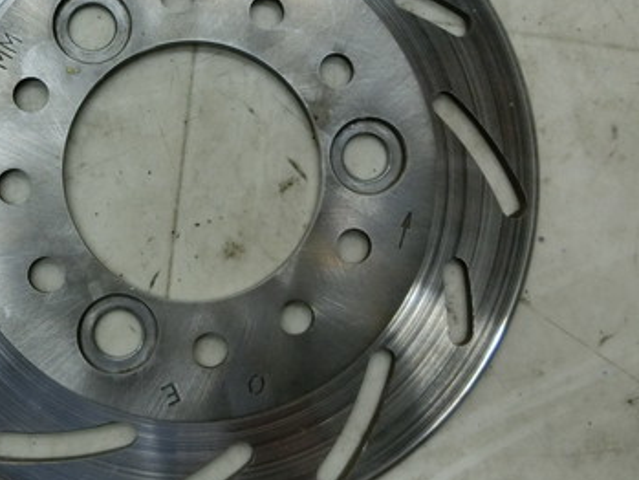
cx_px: 148
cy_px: 185
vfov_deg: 33.5
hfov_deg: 42.3
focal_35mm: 43
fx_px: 794
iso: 400
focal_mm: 4.5
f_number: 3.5
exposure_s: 1/125
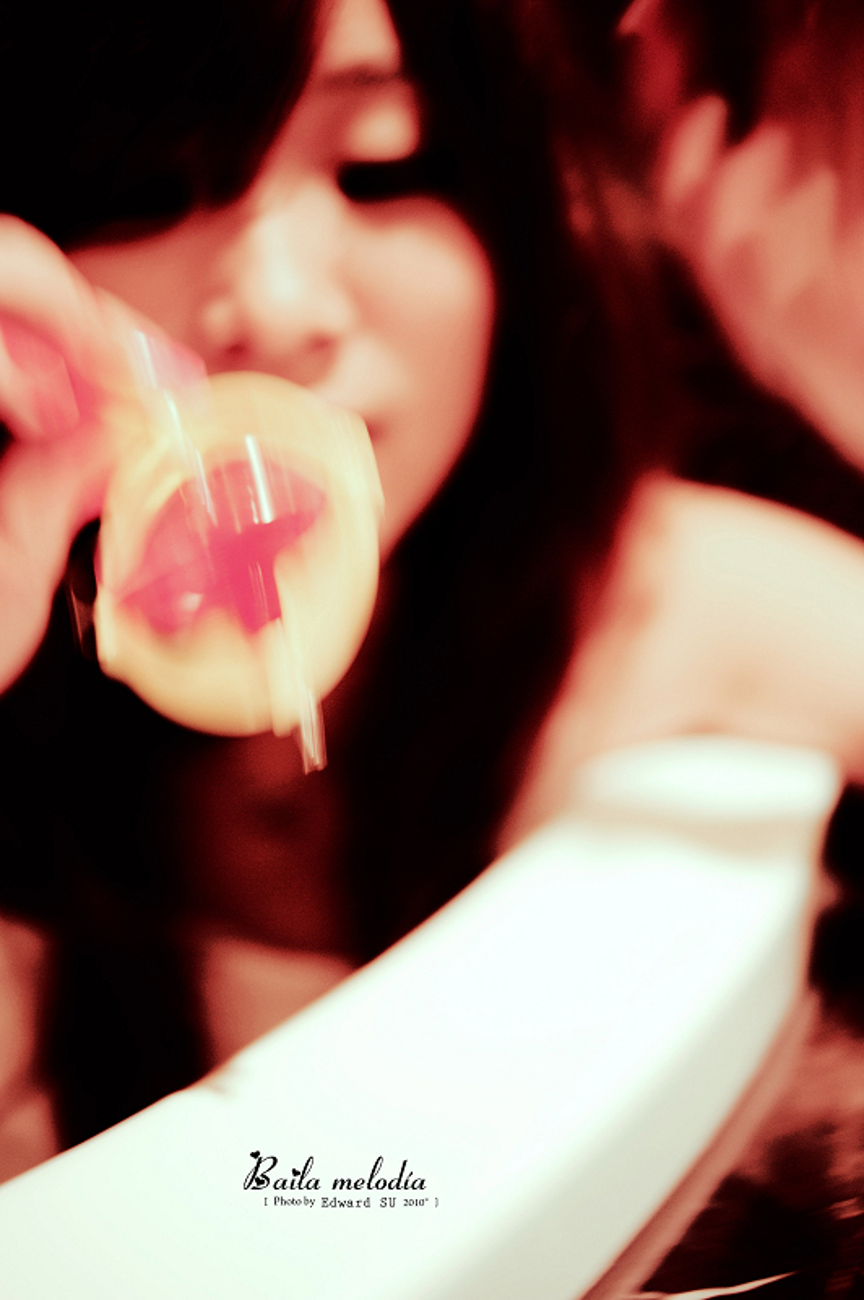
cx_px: 432
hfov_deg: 37.8
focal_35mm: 35
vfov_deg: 54.5
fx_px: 1262
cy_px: 650
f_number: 2
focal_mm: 35
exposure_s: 1/30
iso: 250
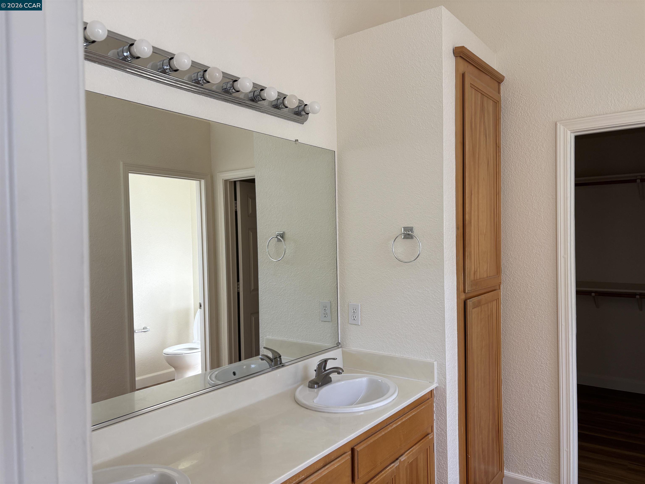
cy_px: 242
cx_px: 322
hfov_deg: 67.3
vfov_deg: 53.1
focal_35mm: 26
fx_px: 484
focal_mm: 5.96
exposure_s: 1/121
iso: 64
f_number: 1.6
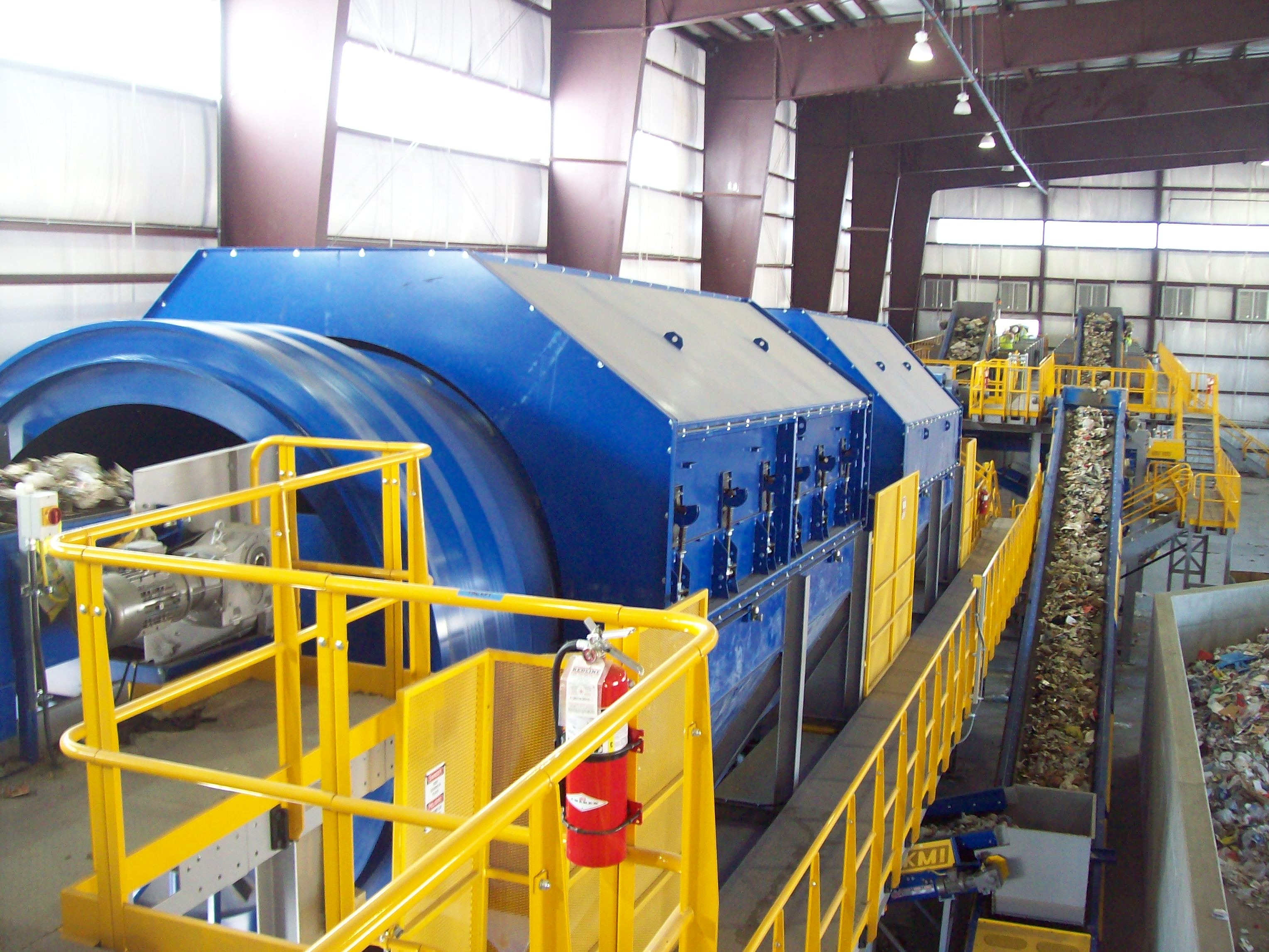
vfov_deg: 39.7
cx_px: 634
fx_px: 1320
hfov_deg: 51.4
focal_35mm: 36
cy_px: 476
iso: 160
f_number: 2.7
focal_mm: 6
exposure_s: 1/28.1
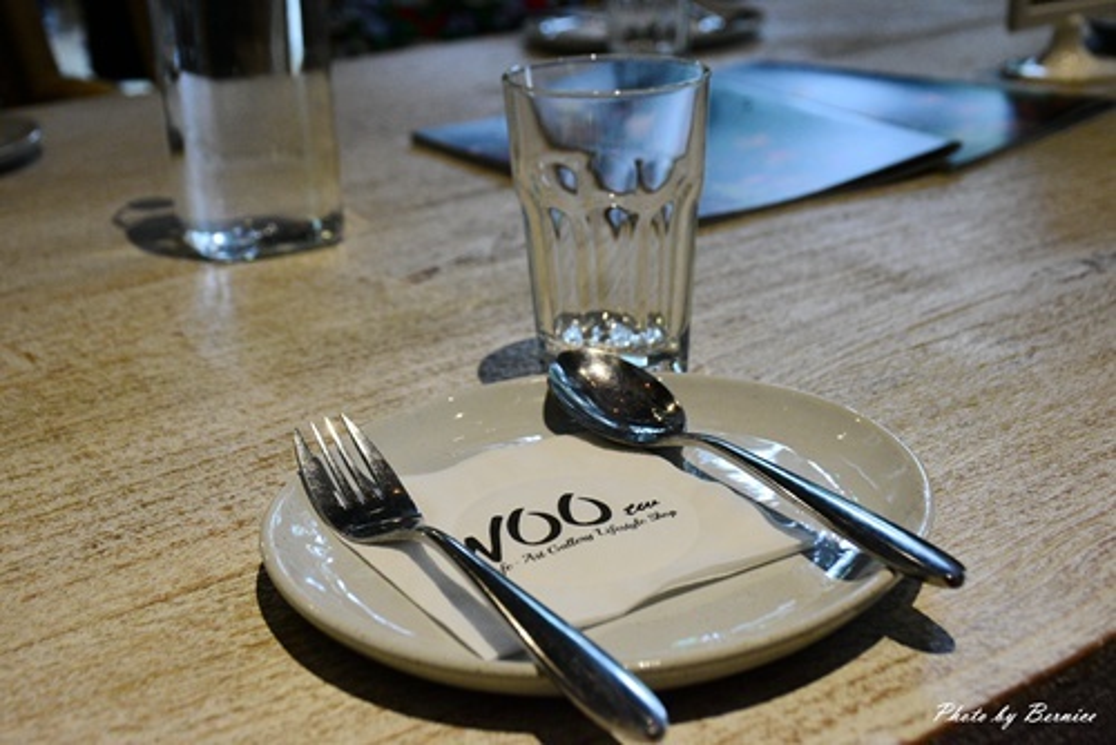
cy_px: 372
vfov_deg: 25.8
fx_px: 1628
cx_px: 558
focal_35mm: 52
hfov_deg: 37.8
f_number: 5.6
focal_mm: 35
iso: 2000
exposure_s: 1/60
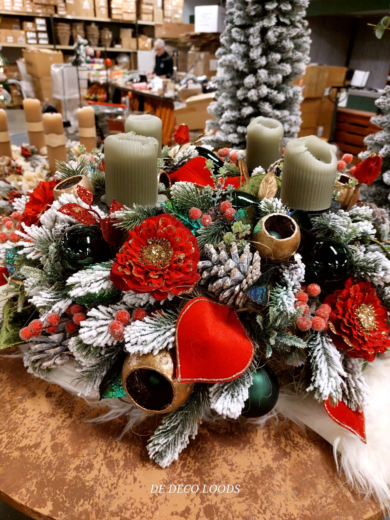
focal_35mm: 24
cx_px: 195
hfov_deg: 56.8
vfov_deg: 71.6
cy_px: 260
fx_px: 361
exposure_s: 1/50
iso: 400
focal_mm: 5.23
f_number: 1.8
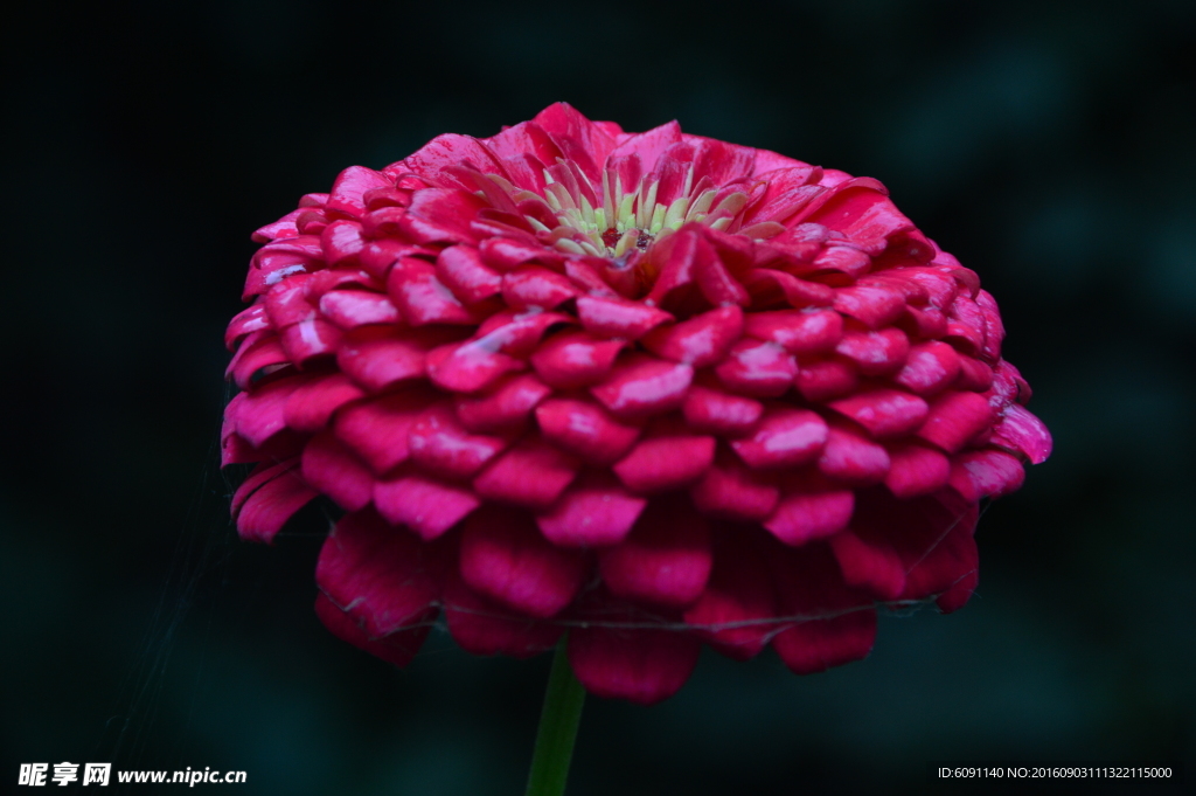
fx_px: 6075
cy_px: 398
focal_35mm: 183
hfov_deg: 11.2
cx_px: 598
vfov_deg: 7.5
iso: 400
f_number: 8
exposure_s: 1/80
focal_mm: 122
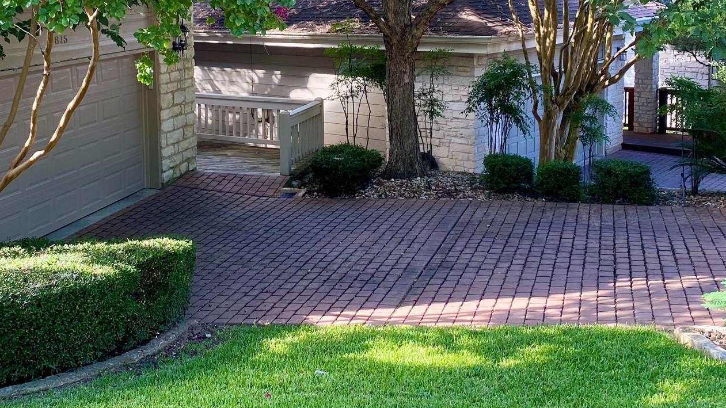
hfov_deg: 44.4
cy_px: 70
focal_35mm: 46
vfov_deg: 25.4
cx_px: 301
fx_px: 885
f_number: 1.8
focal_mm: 4.25
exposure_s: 1/122
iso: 40
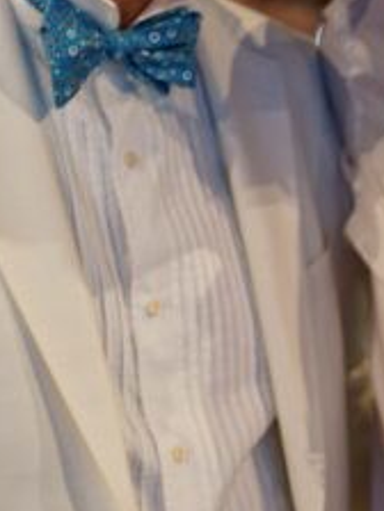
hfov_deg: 7.5
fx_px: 2929
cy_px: 204
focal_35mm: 198
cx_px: 343
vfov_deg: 10.0
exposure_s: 1/50
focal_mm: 45
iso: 1250
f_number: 1.8
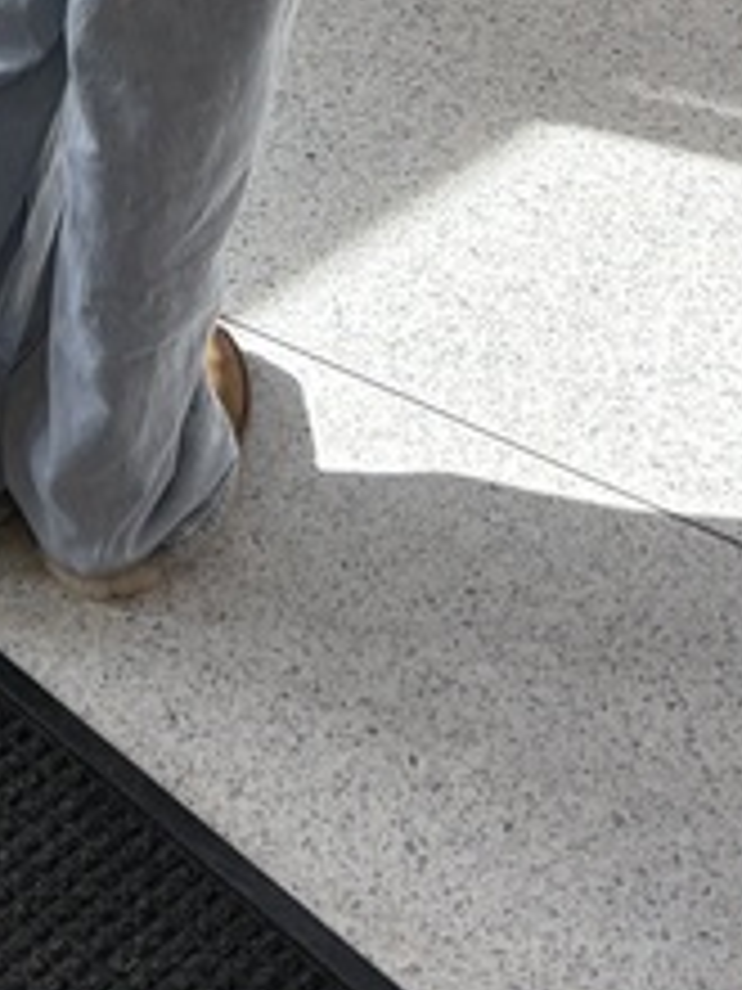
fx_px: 3458
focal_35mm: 121
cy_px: -814
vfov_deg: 14.3
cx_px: 297
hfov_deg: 12.2
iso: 64
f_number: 1.6
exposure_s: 1/395
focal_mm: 5.96
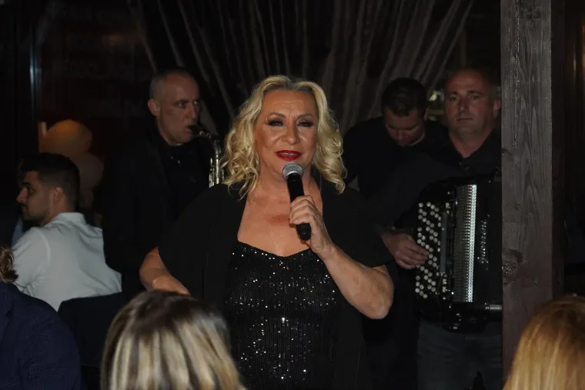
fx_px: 1528
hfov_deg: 21.7
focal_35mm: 94
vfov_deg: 14.6
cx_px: 292
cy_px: 195
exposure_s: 1/200
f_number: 4
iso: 2000
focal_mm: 63
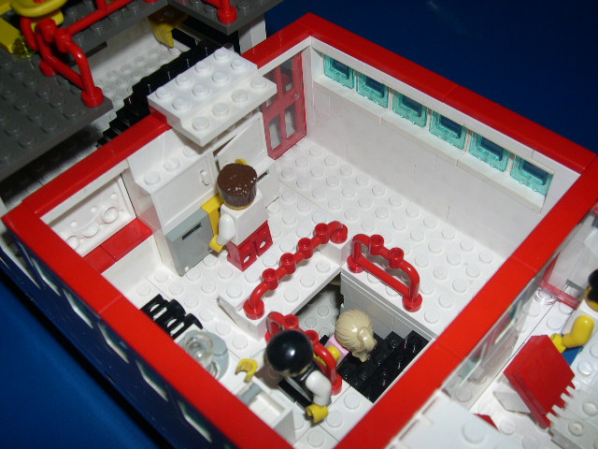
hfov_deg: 49.0
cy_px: 224
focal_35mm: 38
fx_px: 656
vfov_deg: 37.7
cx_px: 299
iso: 100
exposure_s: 1/60
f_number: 7.6
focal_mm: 8
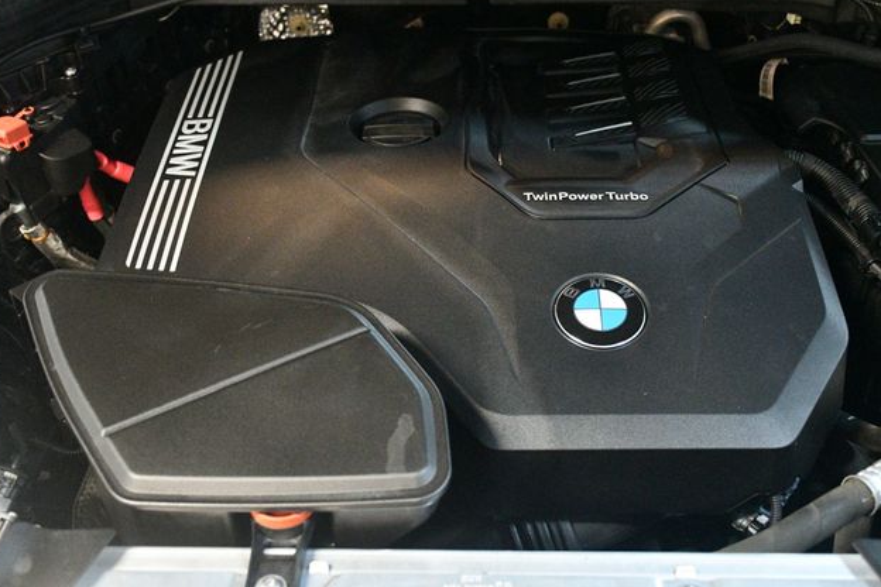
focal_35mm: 41
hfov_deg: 47.4
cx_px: 431
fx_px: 1003
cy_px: 289
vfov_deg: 32.6
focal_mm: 27
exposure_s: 1/60
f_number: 4
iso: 10000
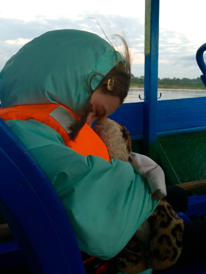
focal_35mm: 30
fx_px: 238
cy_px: 138
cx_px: 103
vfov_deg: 60.0
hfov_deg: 46.8
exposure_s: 1/15
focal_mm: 4.15
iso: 40
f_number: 2.2
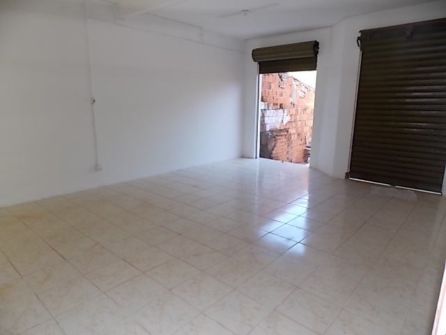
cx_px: 223
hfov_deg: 73.9
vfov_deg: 58.9
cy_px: 168
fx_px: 296
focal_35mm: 23
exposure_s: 1/50
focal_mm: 4
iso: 80
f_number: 3.1
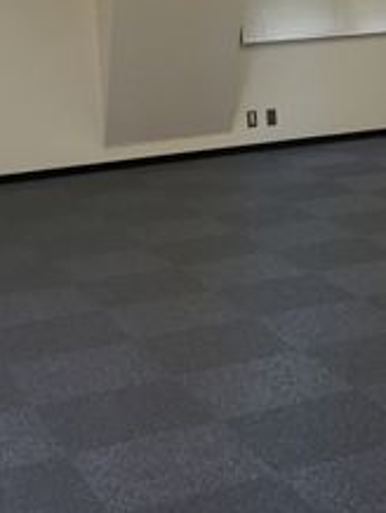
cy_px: 9
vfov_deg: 22.2
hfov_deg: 16.9
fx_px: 1261
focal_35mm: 85
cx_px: 410
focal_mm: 4.15
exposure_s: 1/120
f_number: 2.2
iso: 50
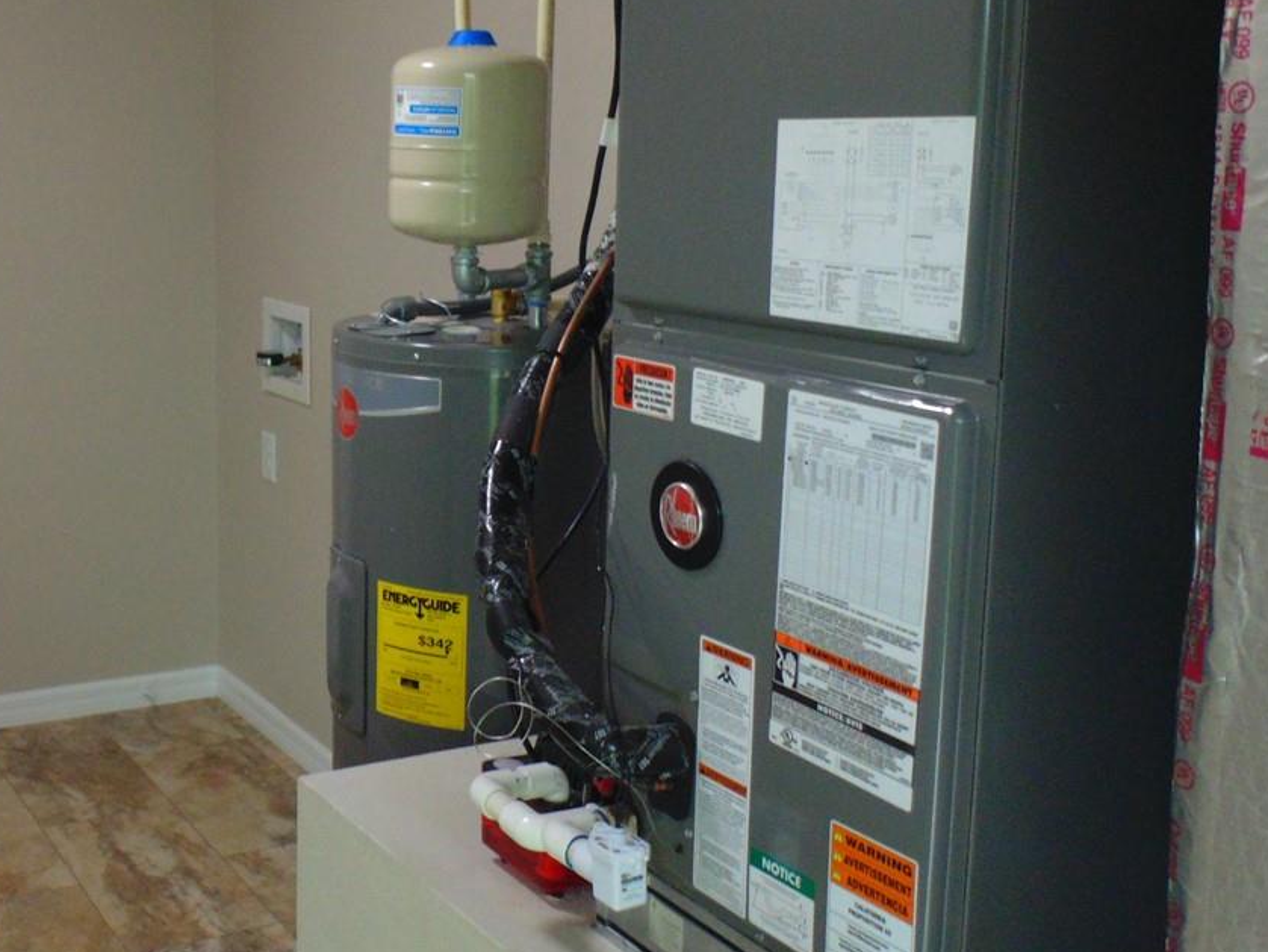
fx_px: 1539
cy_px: 392
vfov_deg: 34.3
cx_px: 245
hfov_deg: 42.7
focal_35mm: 42
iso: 200
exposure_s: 1/30
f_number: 3.1
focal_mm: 4
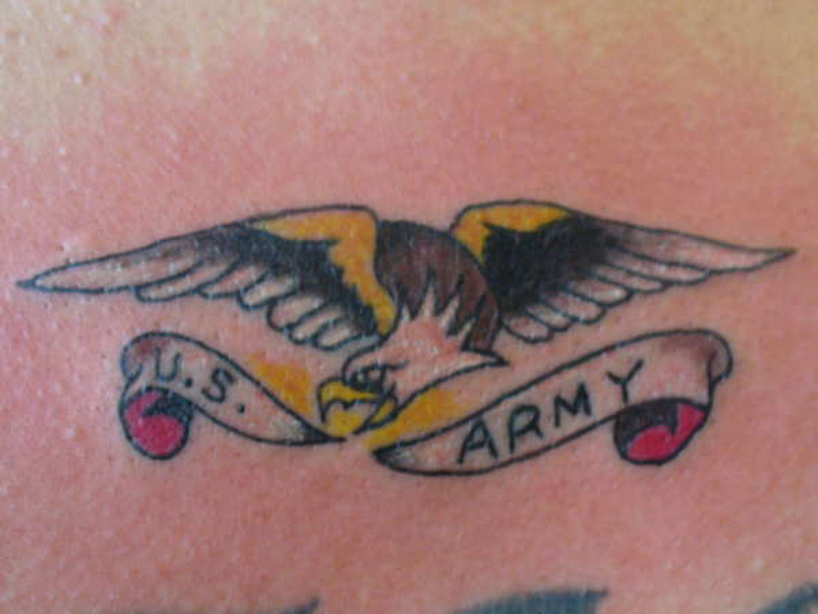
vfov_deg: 38.7
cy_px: 307
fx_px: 874
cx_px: 409
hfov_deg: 50.1
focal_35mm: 37
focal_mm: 6.1
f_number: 2.8
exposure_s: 1/50
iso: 100
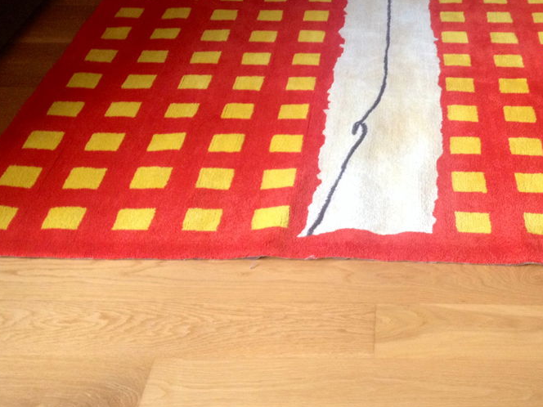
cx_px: 393
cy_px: 128
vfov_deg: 26.8
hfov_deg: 34.9
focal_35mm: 54
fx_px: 847
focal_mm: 4.28
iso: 200
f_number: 2.4
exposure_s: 1/20
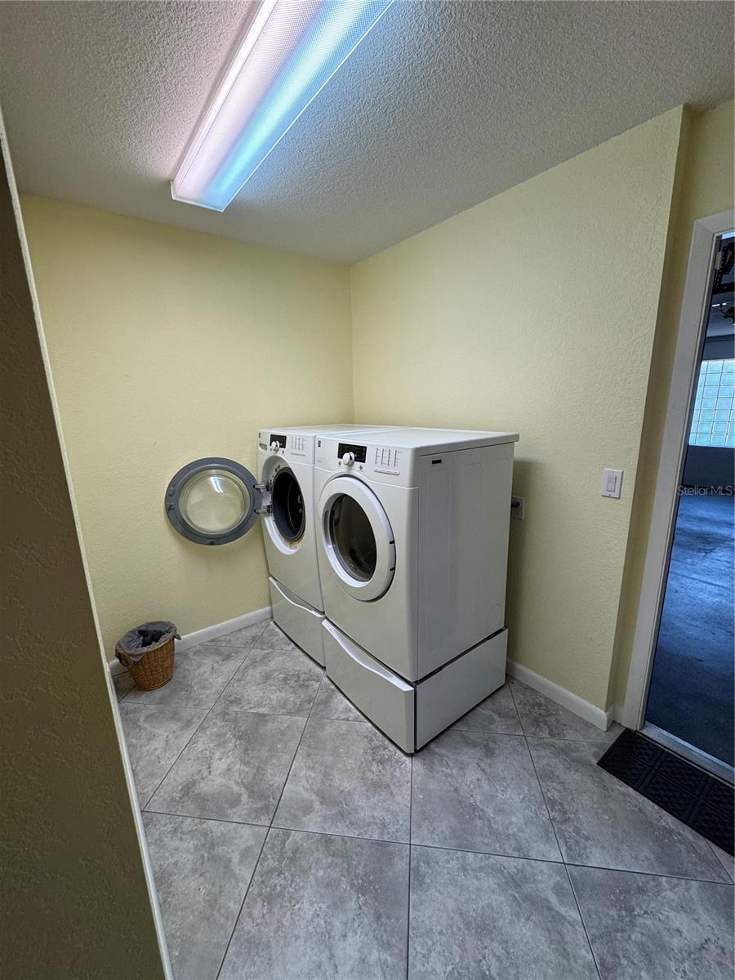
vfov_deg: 102.1
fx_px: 396
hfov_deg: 85.7
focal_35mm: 14
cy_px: 490
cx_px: 368
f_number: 2.2
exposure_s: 1/120
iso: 160
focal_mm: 2.22
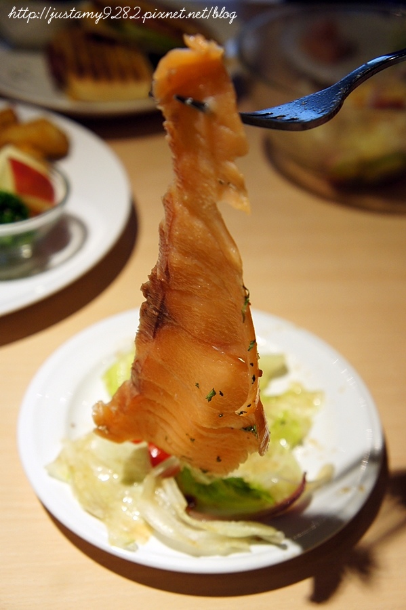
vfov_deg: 41.1
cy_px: 305
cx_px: 203
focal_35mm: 48
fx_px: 813
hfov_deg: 28.0
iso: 800
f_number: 4.5
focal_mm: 32
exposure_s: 1/50
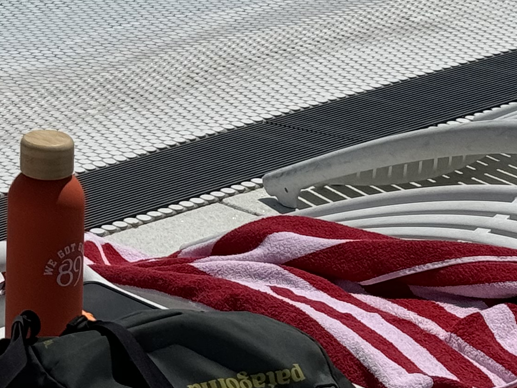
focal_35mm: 174
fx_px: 2599
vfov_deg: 8.5
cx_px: -309
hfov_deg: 10.9
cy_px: -60
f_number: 1.78
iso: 80
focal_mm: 6.76
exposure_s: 1/20000
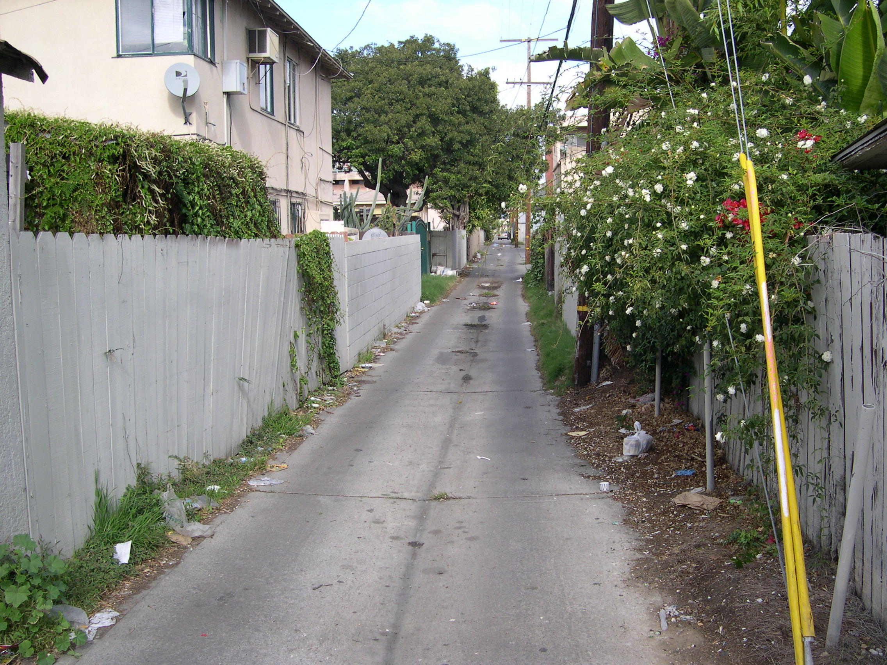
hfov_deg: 49.0
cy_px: 332
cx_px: 444
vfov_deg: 37.7
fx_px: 974
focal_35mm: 38
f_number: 2.8
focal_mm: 8
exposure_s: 1/552
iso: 100
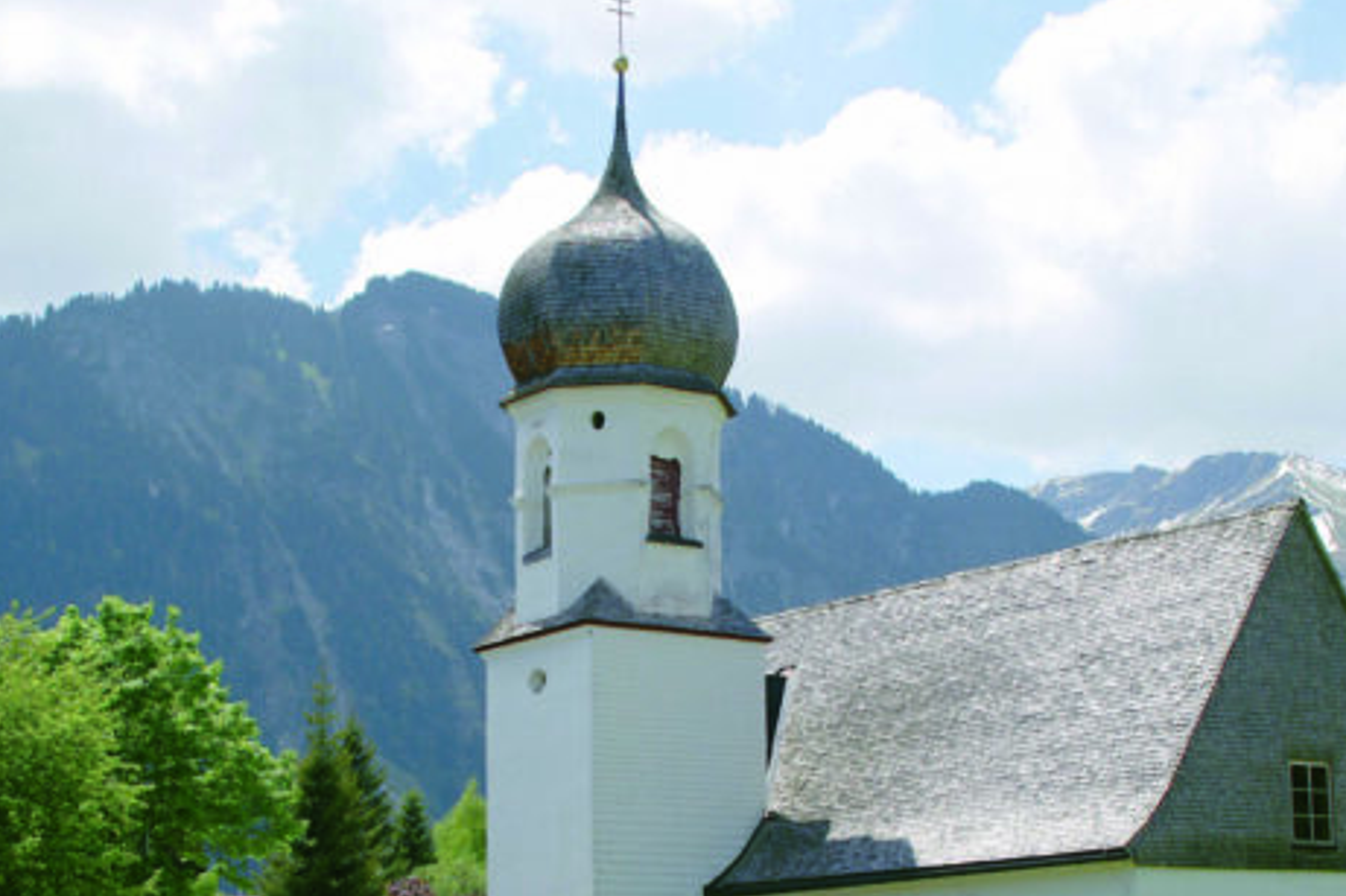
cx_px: 639
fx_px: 2616
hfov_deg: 28.8
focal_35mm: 70
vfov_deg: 19.3
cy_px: 711
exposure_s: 1/125
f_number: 9.5
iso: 100
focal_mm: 28
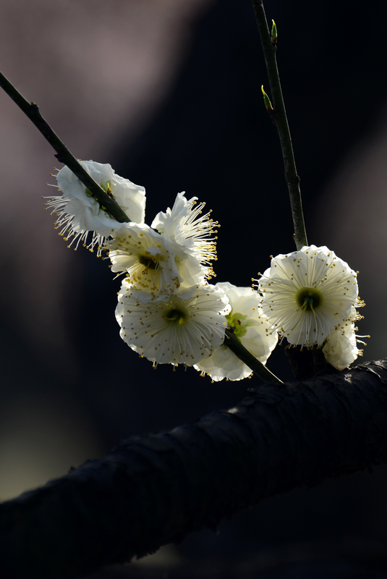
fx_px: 4827
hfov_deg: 4.6
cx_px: 194
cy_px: 290
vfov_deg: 6.9
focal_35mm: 300
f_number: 8
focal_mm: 200
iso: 220
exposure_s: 1/250
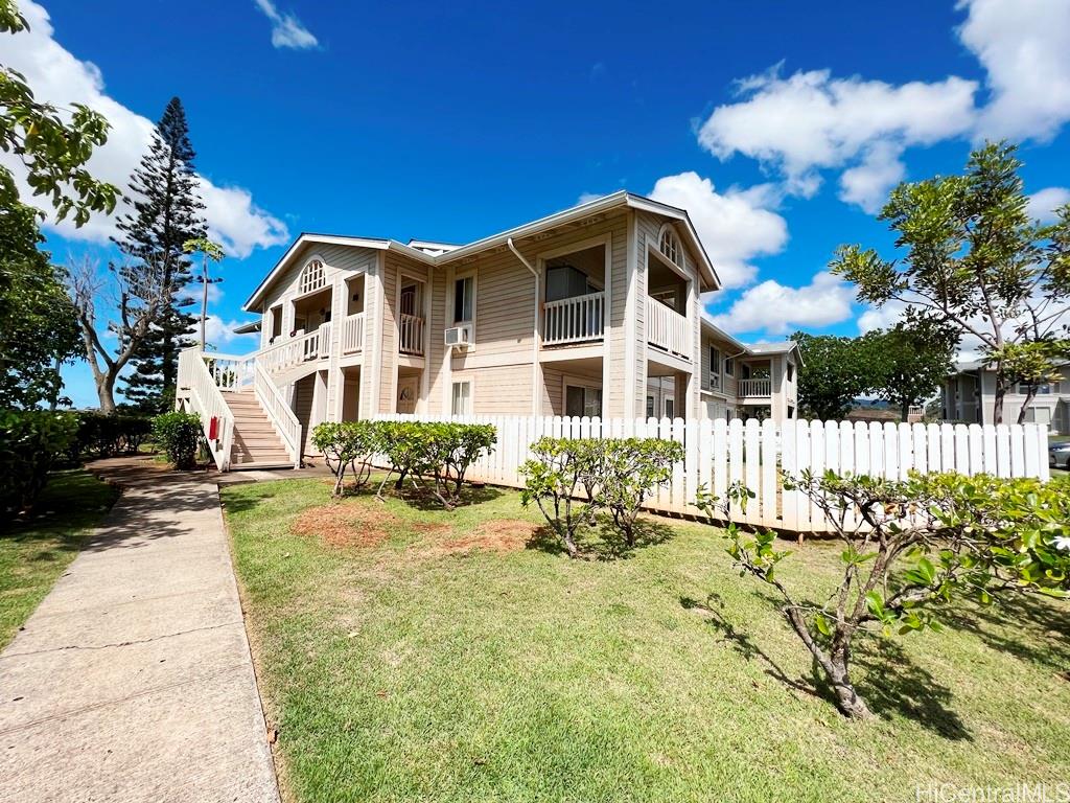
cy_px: 402
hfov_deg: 106.2
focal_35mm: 13
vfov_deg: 89.9
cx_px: 535
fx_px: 402
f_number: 1.8
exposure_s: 1/2660
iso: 32
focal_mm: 1.57
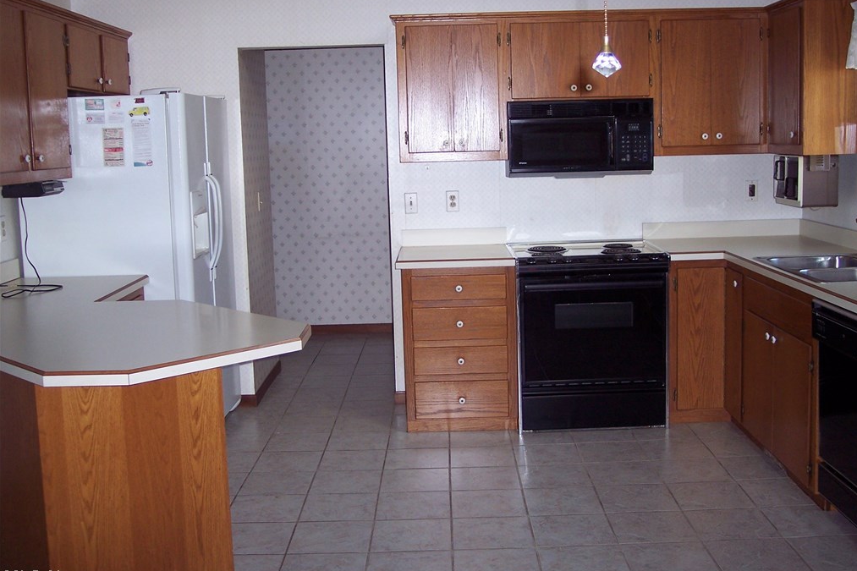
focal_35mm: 41
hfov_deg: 47.4
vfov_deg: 32.6
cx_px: 432
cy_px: 266
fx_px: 976
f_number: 2.8
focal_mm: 8
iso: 140
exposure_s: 1/60
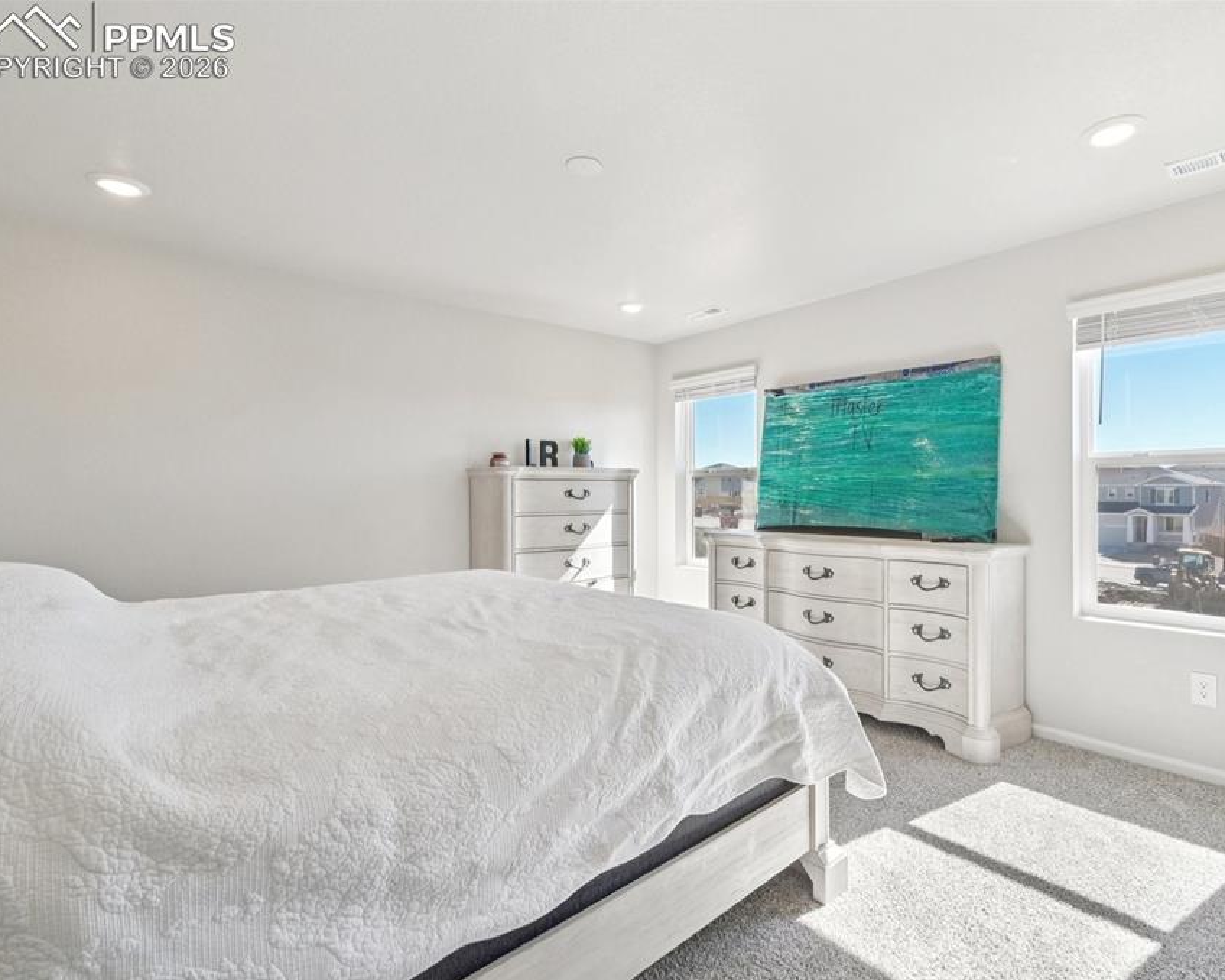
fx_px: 616
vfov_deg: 77.0
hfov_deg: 89.3
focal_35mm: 17
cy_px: 491
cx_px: 685
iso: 800
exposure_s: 1/125
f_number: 8
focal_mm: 10
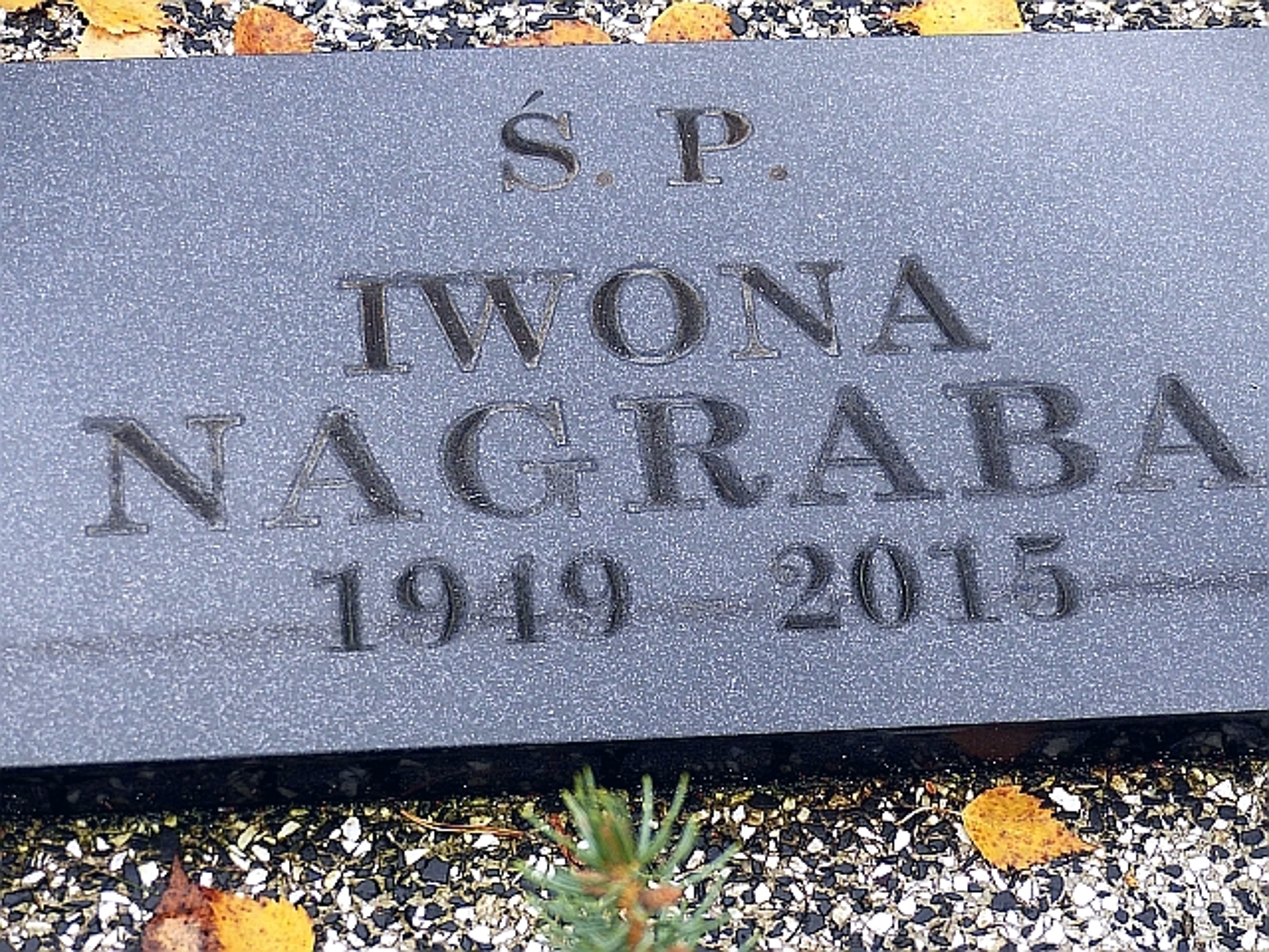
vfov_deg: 15.2
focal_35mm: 97
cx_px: 634
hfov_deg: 20.2
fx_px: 3556
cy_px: 476
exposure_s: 1/125
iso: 100
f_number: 2.8
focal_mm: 17.4
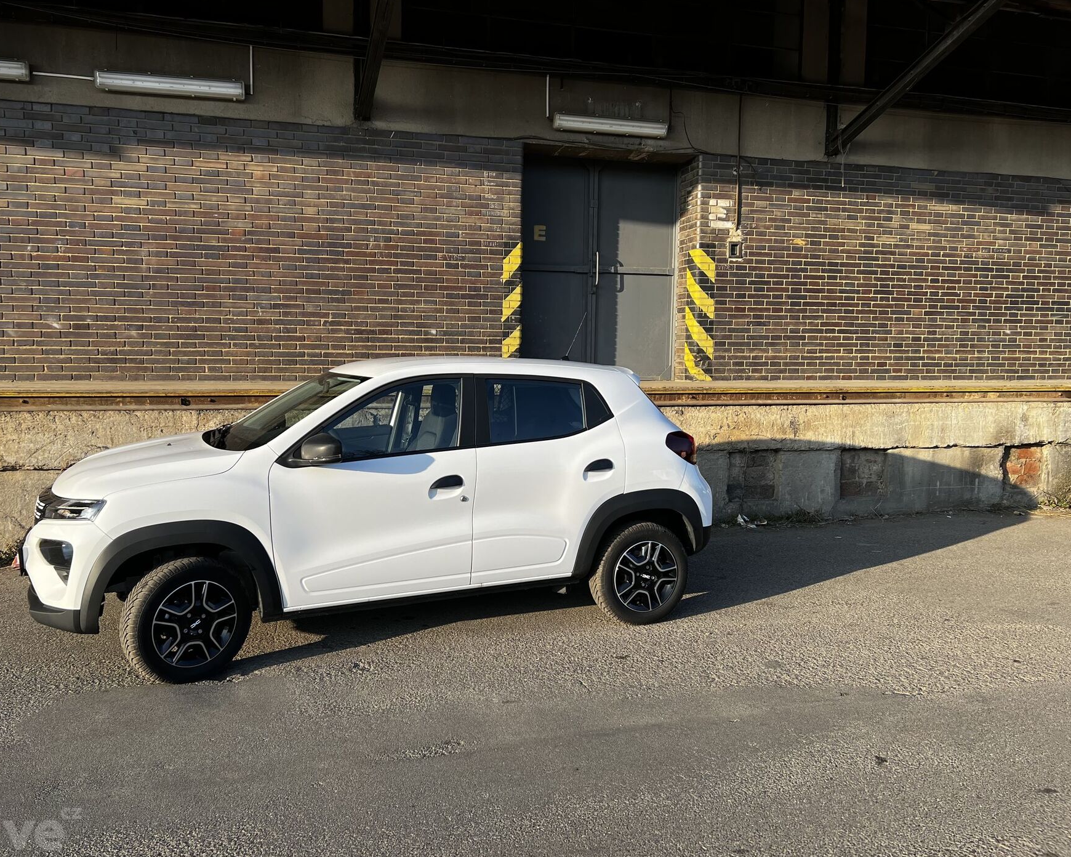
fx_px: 888
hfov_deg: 62.1
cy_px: 425
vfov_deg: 51.5
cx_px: 494
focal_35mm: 28
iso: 50
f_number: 1.5
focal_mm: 5.7
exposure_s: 1/1395
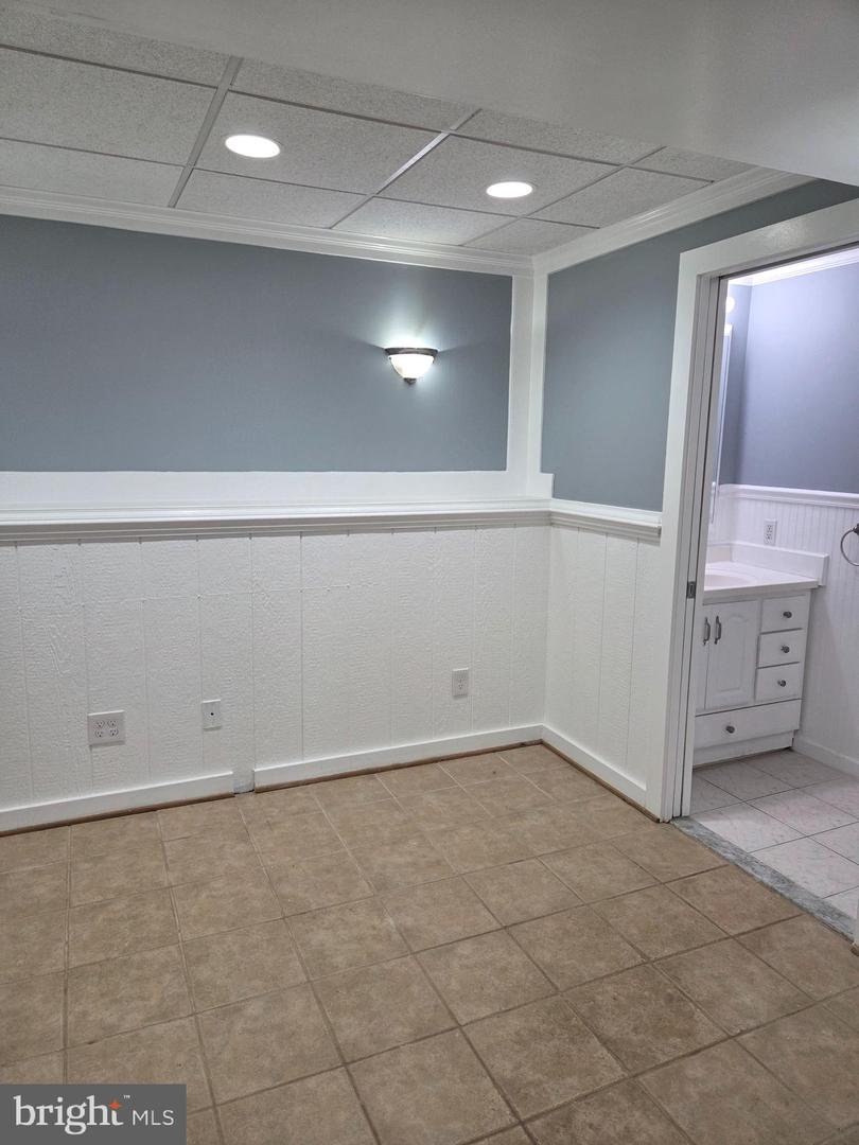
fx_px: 761
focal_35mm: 23
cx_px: 430
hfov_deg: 58.9
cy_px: 572
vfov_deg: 73.9
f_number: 1.8
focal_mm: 5.4
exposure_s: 1/120
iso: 125
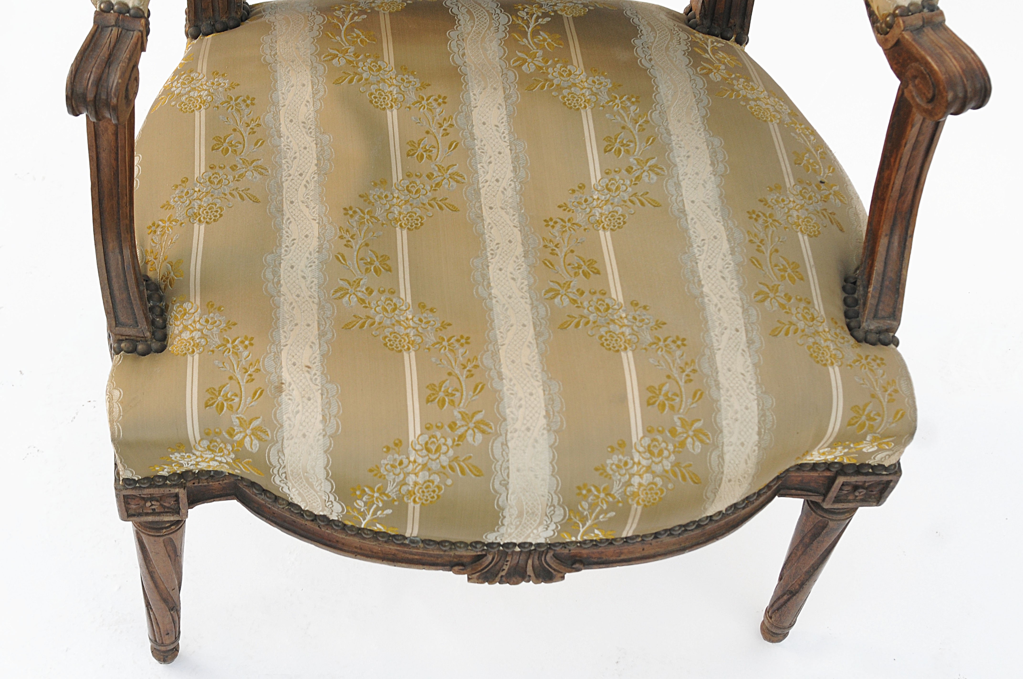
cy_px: 340
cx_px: 512
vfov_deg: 31.8
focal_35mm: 42
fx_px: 1192
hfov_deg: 46.4
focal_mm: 28
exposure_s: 1/160
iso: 250
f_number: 5
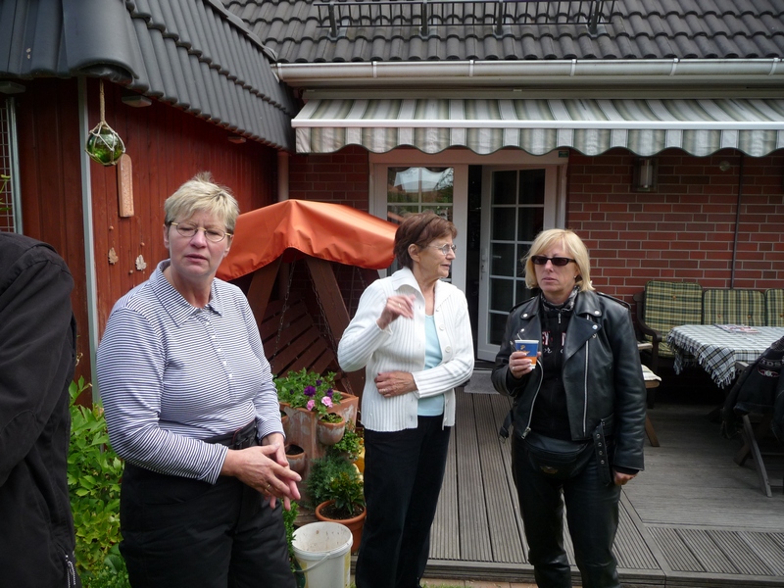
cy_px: 294
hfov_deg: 63.4
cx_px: 392
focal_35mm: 28
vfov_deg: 49.7
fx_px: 634
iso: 100
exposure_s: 1/250
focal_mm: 4.7
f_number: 3.3
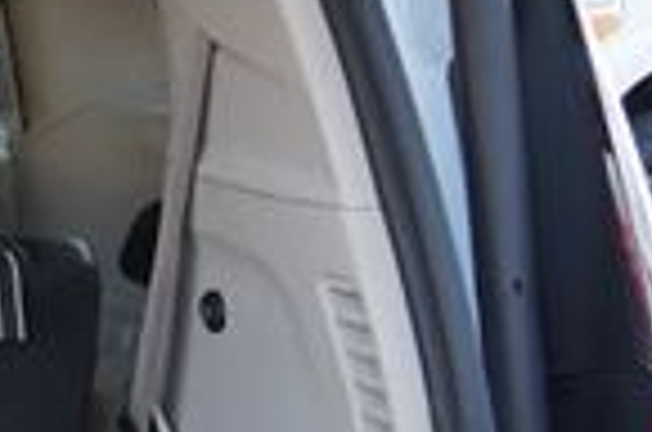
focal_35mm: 106
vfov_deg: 12.7
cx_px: -589
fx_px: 1916
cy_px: 464
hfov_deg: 15.8
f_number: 4
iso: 200
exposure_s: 1/60
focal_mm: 16
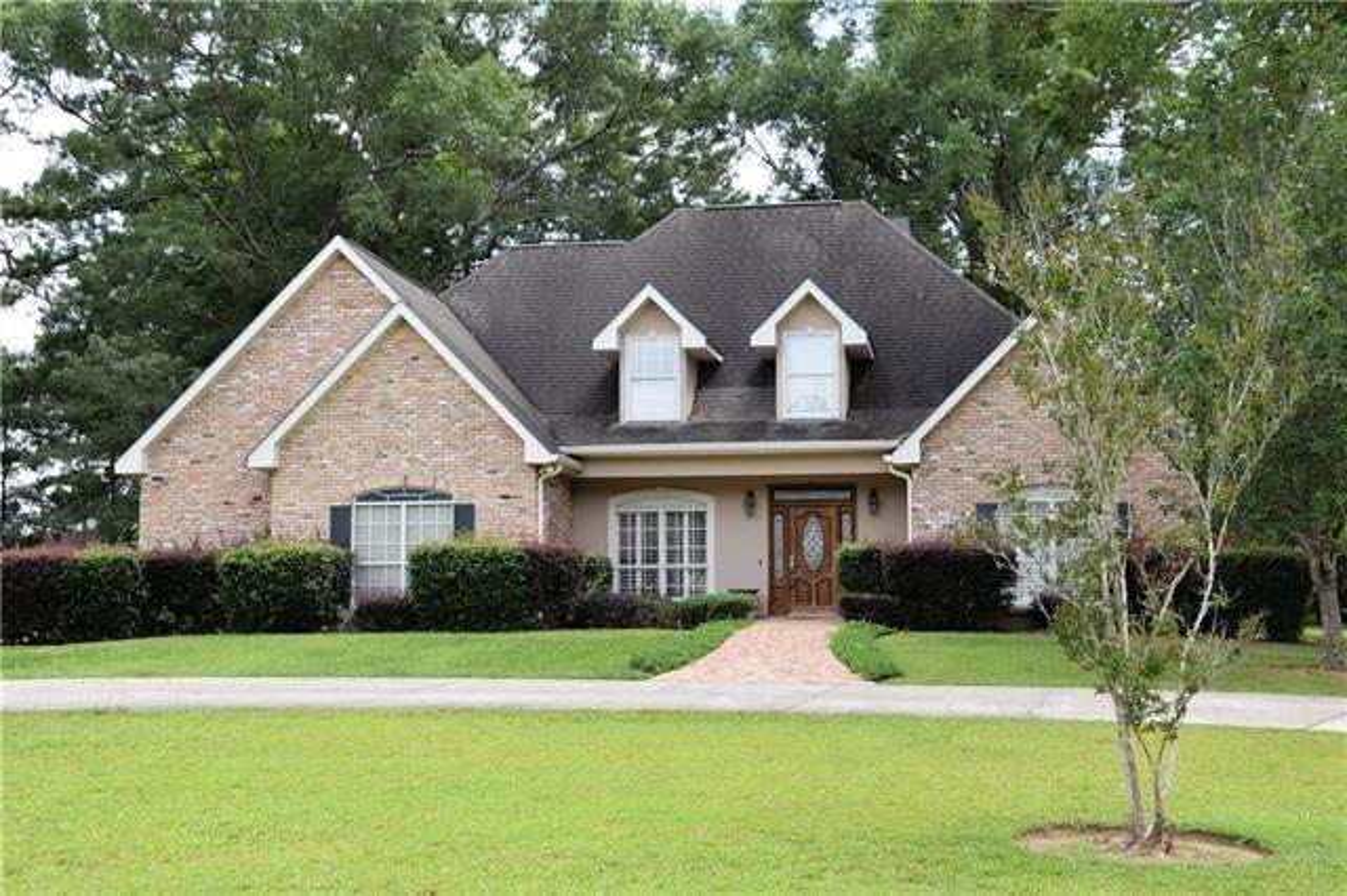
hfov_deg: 41.1
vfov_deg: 28.0
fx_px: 1795
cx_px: 674
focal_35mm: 48
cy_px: 448
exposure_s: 1/250
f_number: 8
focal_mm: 32
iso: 400
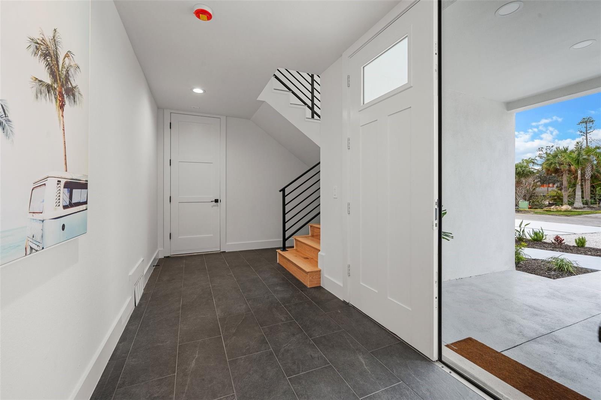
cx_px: 300
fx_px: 234
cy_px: 200
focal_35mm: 14
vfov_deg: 81.2
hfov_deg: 104.3
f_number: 9
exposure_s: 1/3
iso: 250
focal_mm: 14
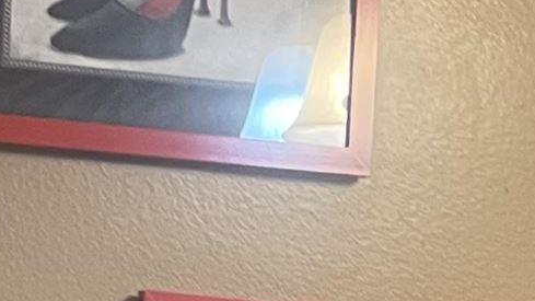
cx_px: 131
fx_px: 2426
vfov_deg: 6.5
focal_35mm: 171
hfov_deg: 12.5
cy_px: 870
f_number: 1.6
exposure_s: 1/60
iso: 160
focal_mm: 5.1
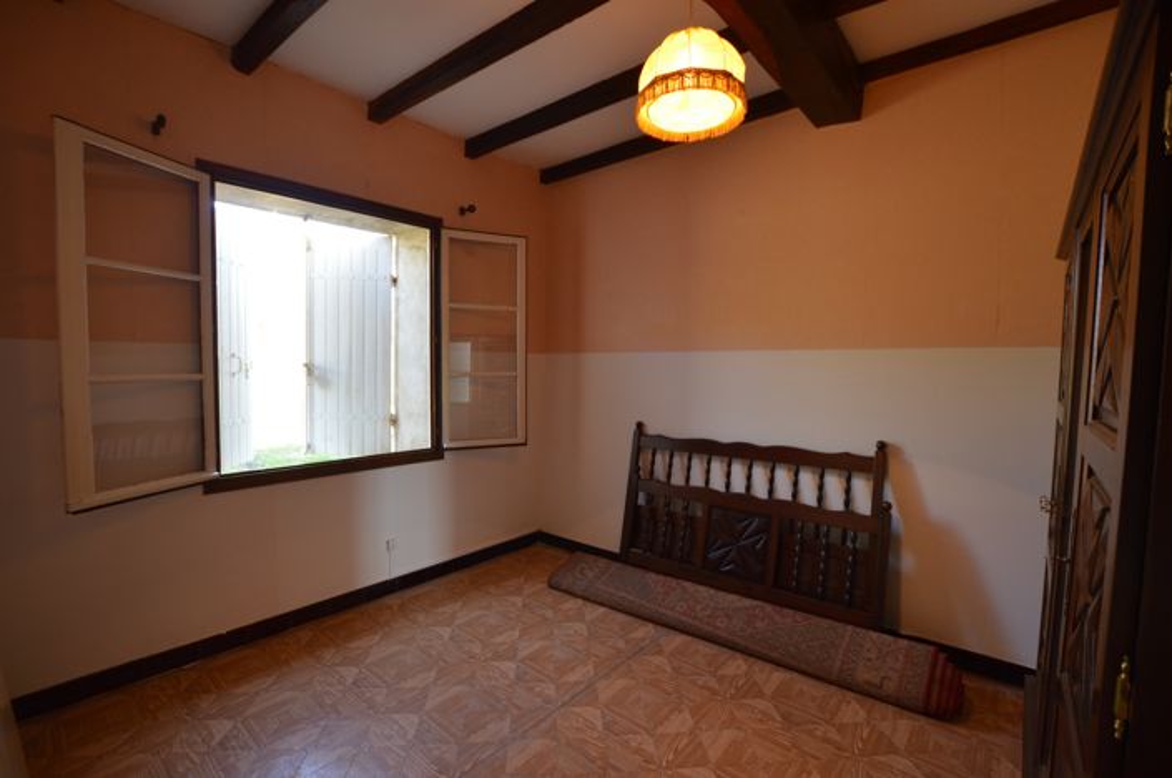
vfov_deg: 77.2
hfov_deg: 100.5
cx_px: 586
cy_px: 389
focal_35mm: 15
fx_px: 488
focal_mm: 10
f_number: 4
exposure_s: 1/60
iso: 400
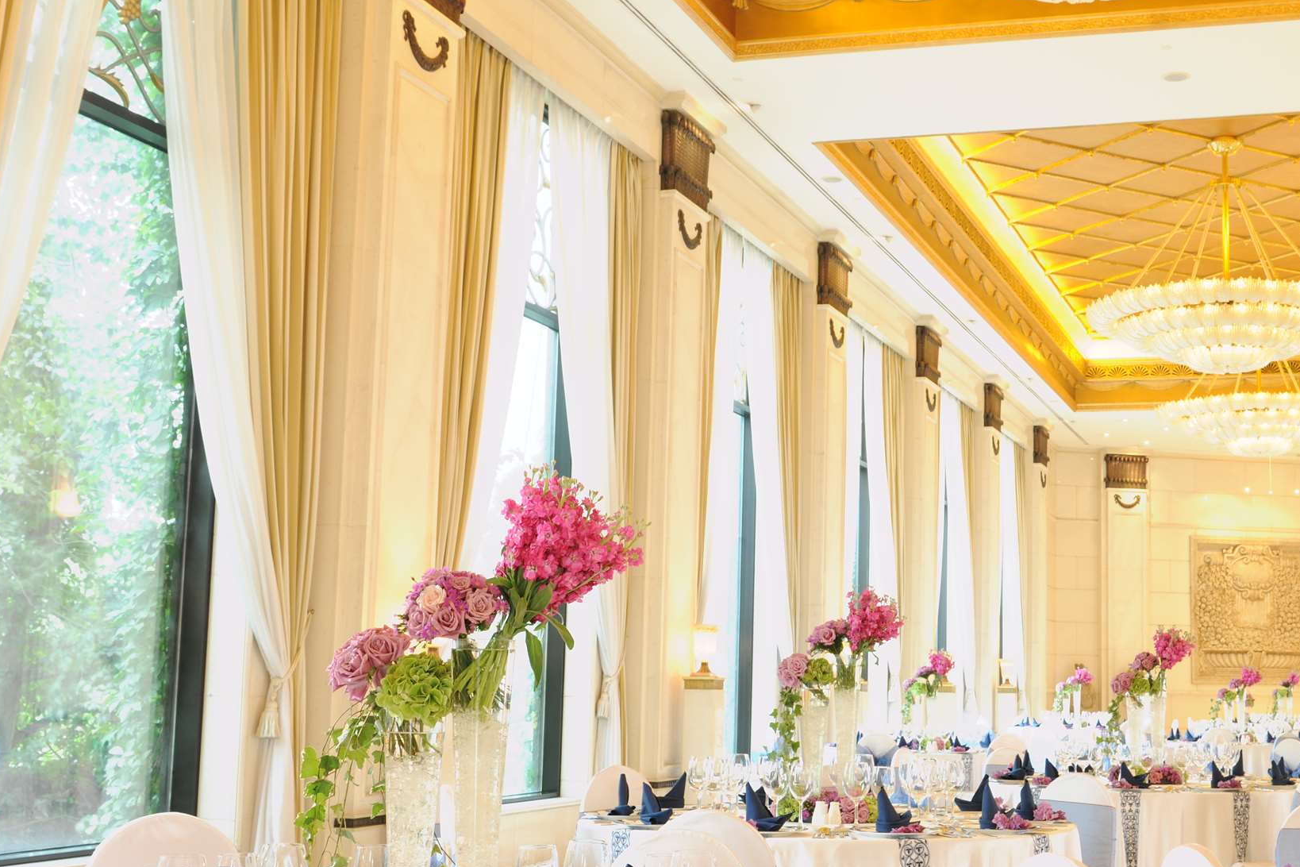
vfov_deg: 26.5
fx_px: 1842
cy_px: 463
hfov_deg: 38.5
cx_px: 855
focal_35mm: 51
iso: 400
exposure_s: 1
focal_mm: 29
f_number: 10
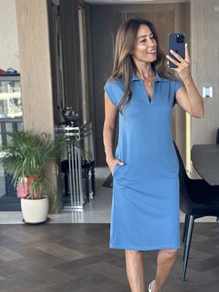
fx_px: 557
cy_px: 179
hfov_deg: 22.2
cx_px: 148
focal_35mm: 66
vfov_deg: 29.3
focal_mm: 6.86
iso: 200
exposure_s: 1/60
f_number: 1.78
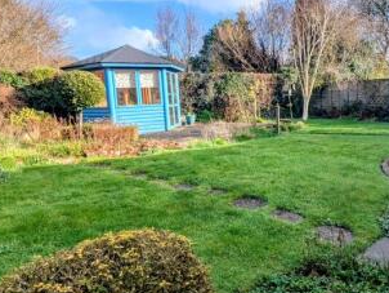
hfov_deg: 67.9
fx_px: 281
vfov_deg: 54.9
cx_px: 251
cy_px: 136
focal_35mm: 25
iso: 48
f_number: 2.2
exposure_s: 1/1272
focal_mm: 1.95
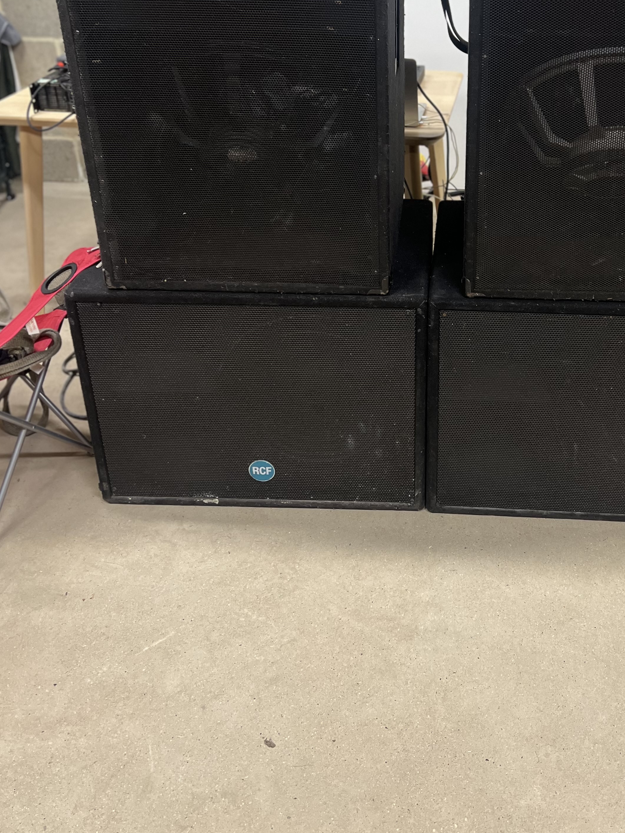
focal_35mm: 37
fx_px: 891
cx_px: 421
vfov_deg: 49.3
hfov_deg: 38.2
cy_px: 283
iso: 160
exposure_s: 1/50
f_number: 1.5
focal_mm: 5.7
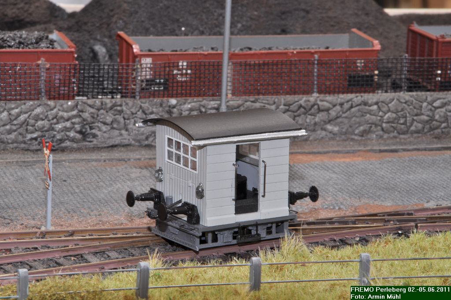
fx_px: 3754
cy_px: 150
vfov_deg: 4.6
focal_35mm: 300
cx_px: 226
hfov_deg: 6.9
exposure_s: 2
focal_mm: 200
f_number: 40
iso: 200
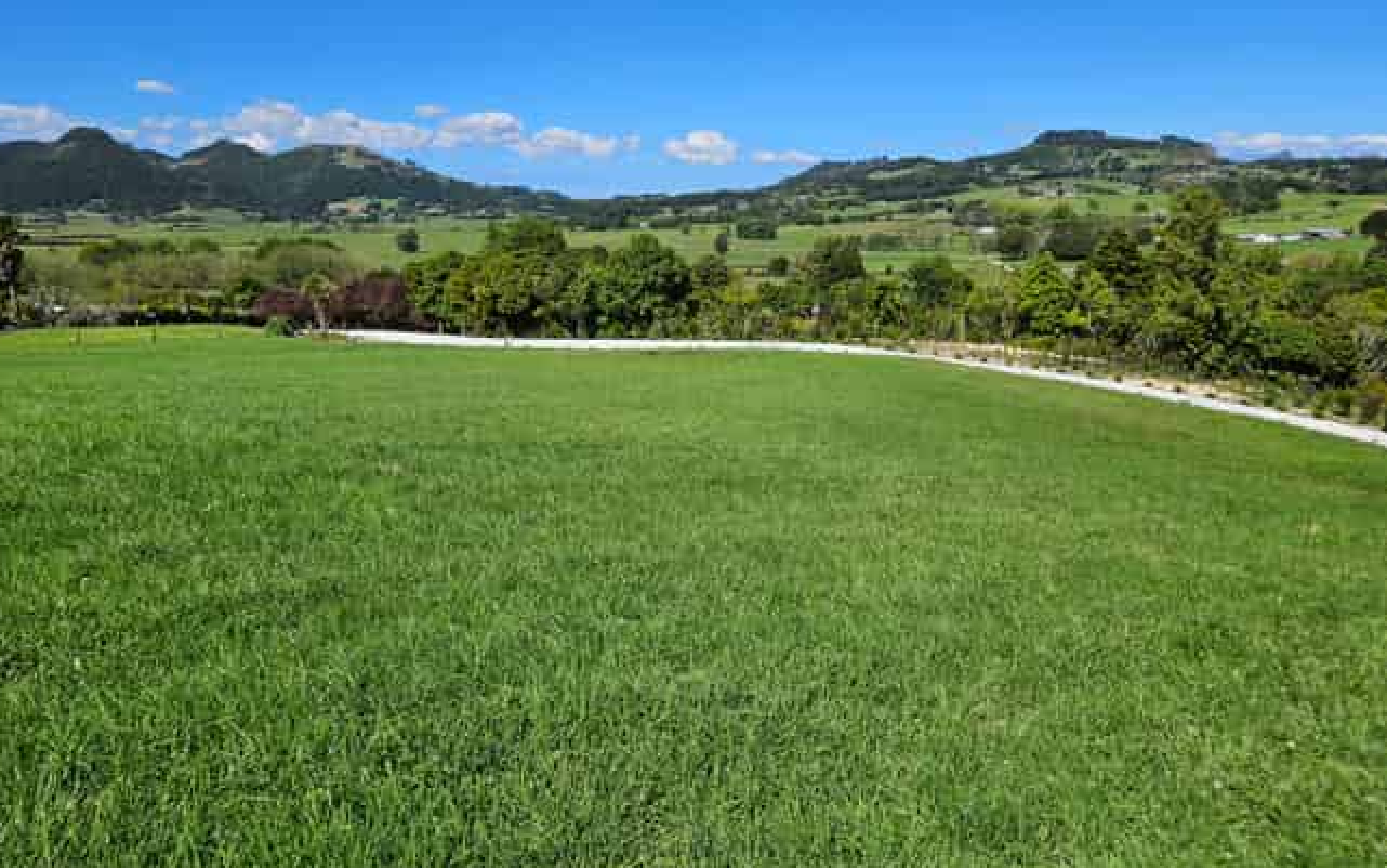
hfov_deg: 72.5
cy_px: 386
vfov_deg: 49.2
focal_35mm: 25
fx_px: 945
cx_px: 677
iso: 25
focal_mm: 5.4
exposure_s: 1/3018
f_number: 1.8
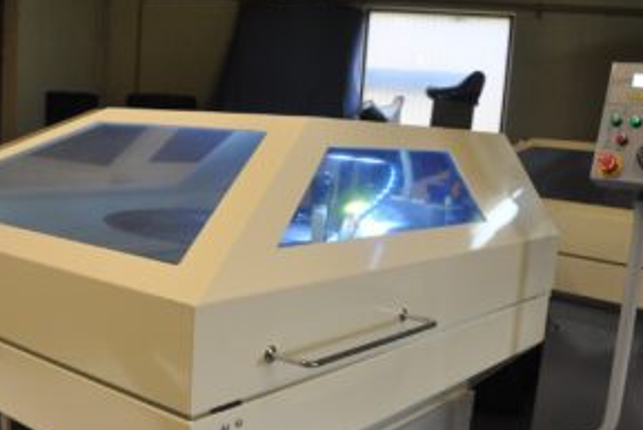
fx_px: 751
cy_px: 255
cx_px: 269
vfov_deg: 31.8
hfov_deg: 46.2
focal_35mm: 42
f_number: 5
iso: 400
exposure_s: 1/25
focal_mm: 18
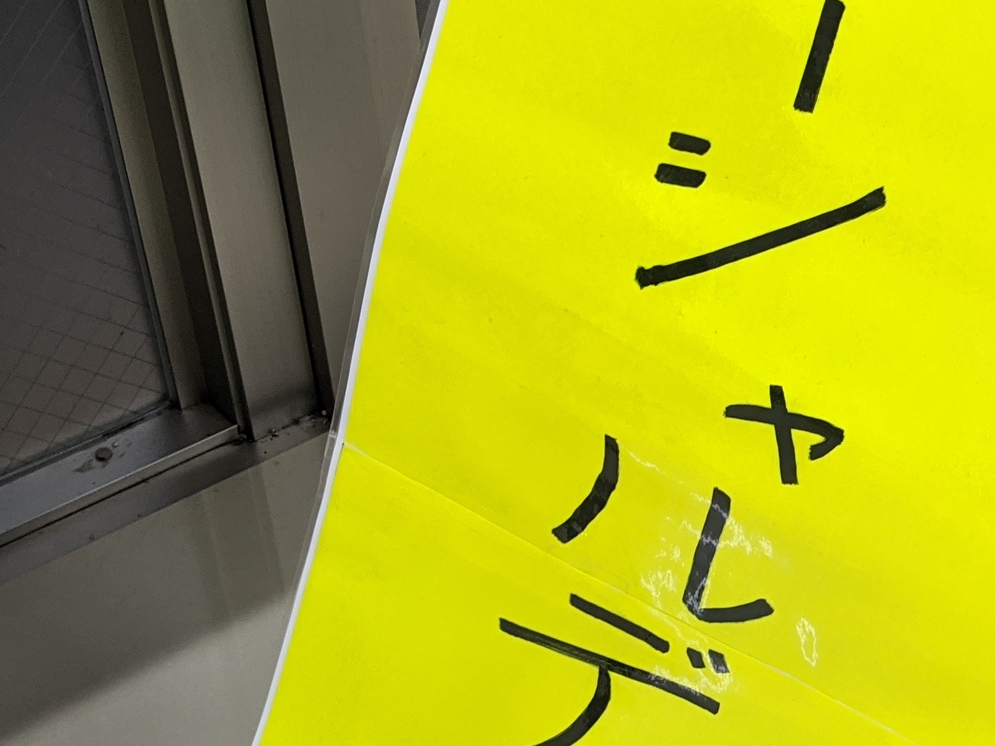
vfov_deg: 19.1
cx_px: 1132
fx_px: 2213
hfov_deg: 23.6
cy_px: 422
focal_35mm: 77
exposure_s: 1/49.9
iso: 77
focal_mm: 4.38
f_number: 1.73
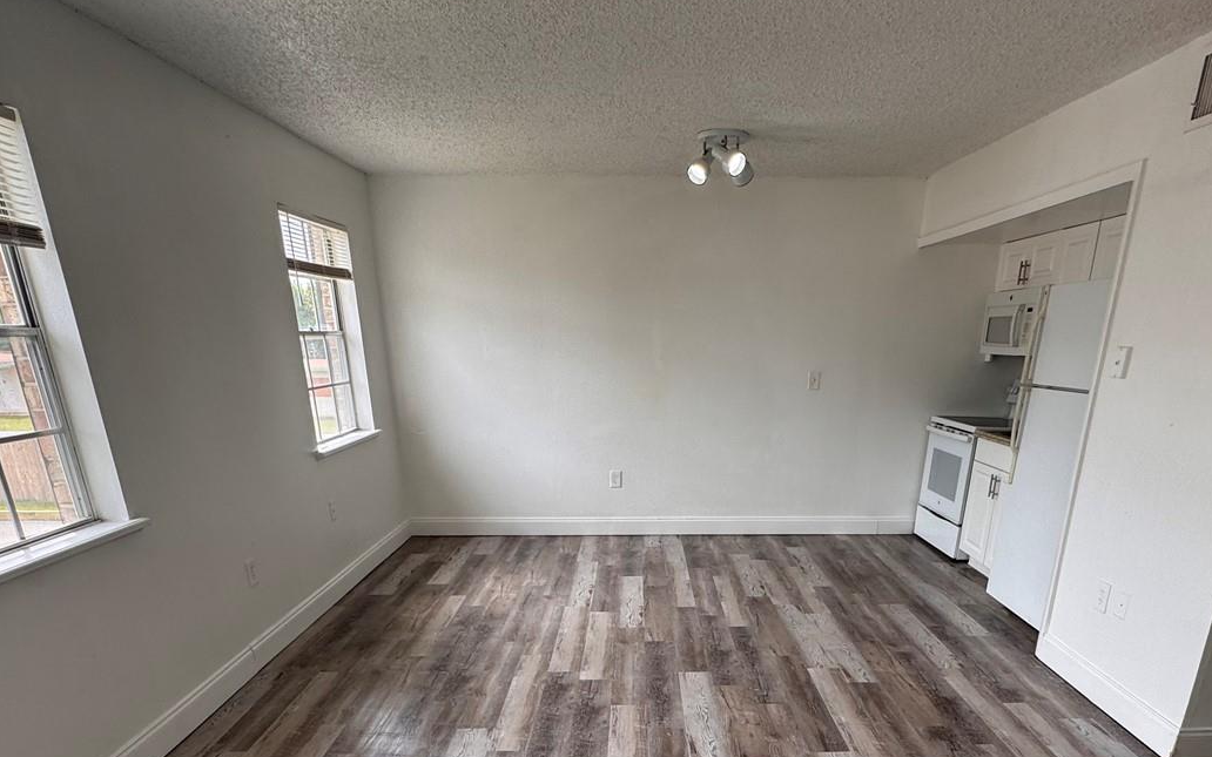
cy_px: 633
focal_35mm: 23
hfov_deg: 77.0
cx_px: 655
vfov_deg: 49.1
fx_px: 760
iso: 40
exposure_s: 1/134
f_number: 2.2
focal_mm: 2.22
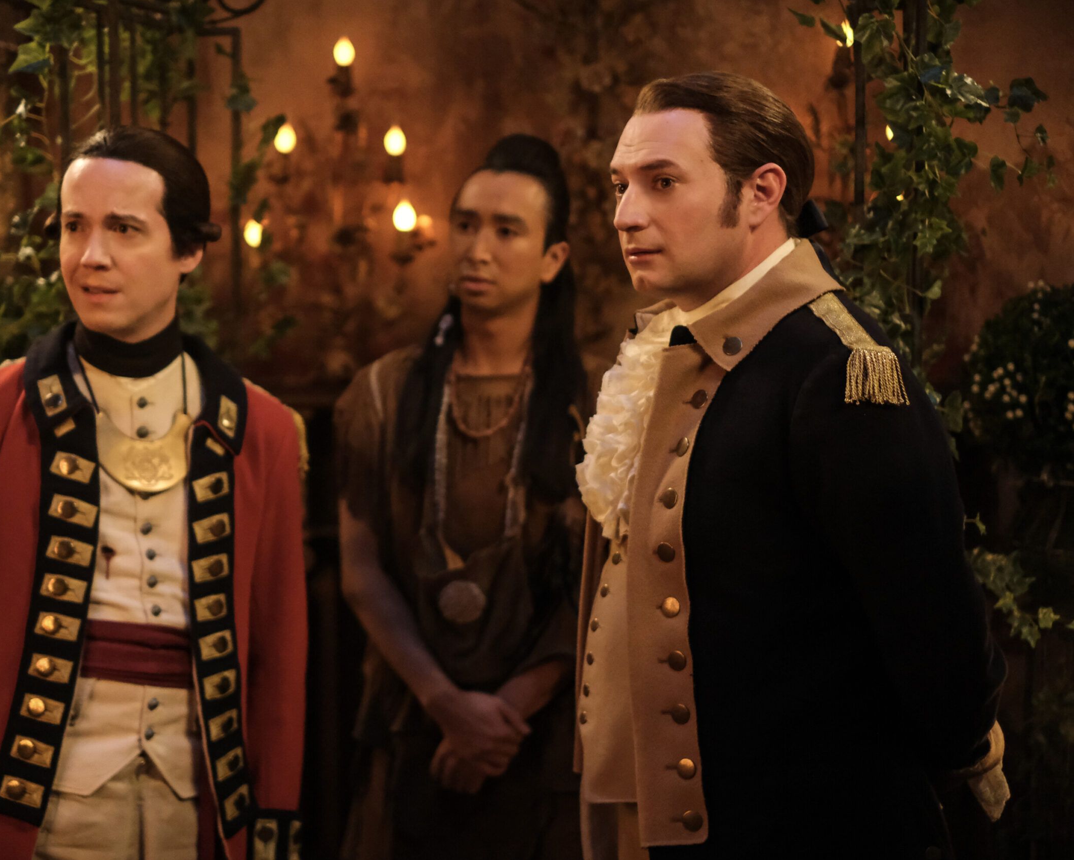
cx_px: 467
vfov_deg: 25.4
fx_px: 1907
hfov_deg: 31.4
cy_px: 431
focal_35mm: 60
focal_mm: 35
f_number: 1.6
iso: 6400
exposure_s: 1/125
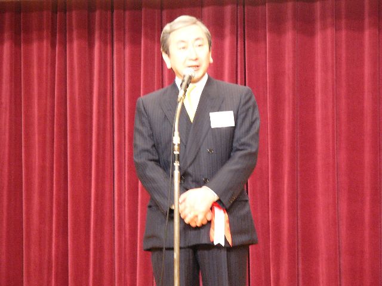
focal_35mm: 147
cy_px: 143
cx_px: 191
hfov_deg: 13.4
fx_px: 1622
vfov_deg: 10.1
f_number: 2.8
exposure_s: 1/15
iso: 200
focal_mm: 24.5
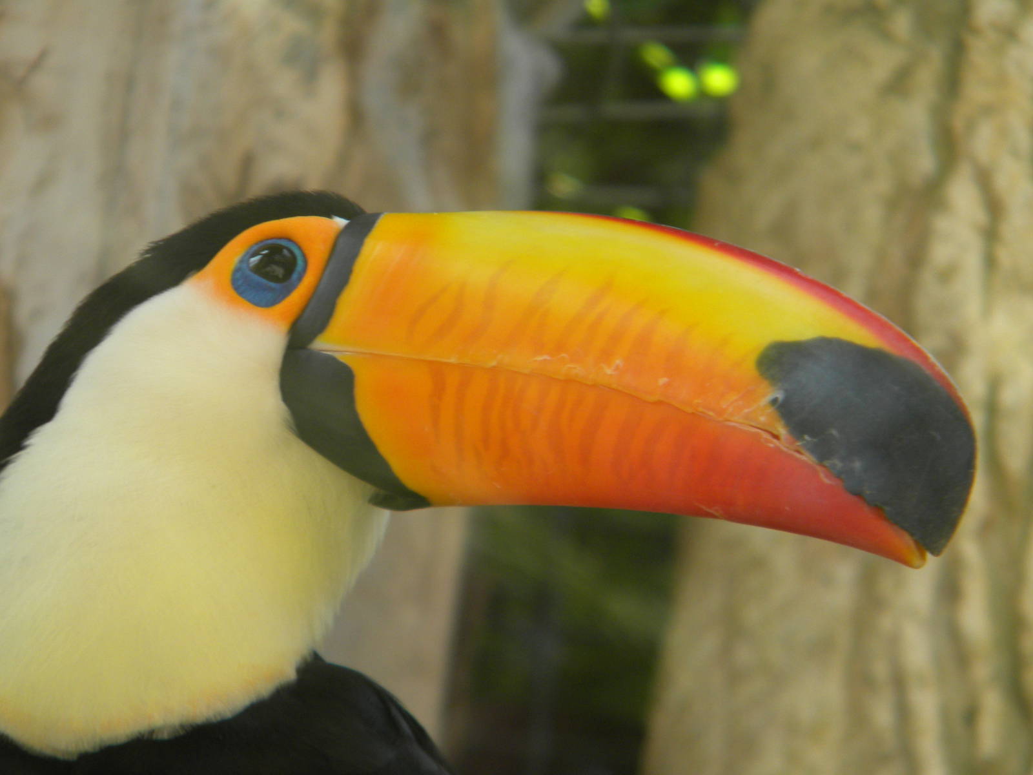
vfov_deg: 5.3
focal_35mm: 278
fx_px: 8296
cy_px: 388
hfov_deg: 7.1
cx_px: 516
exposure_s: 1/64.8
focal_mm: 50.4
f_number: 5.4
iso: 135
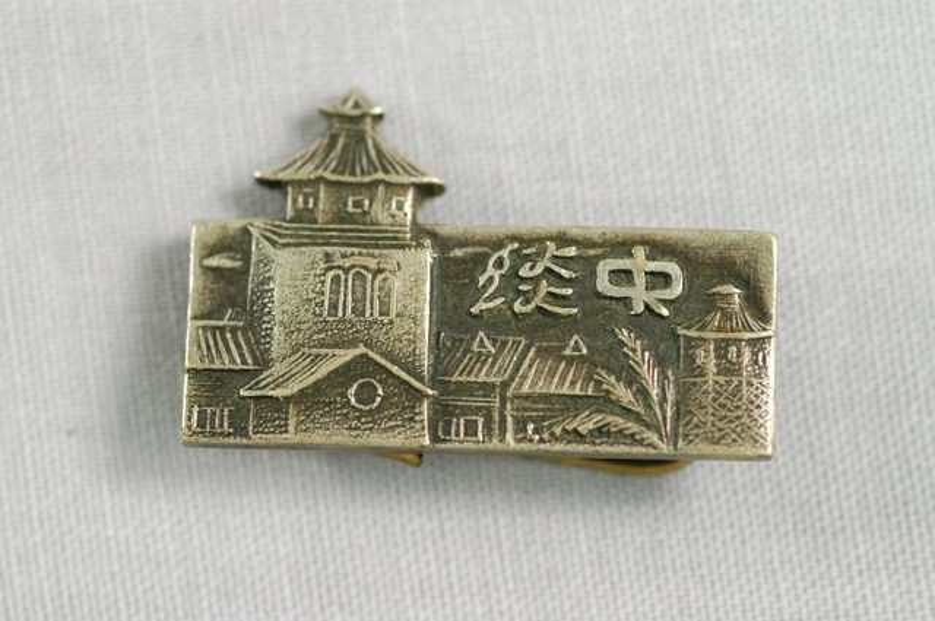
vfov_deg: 15.1
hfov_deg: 22.6
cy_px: 310
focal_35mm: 90
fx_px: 2335
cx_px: 468
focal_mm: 60
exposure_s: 1/15
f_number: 6.3
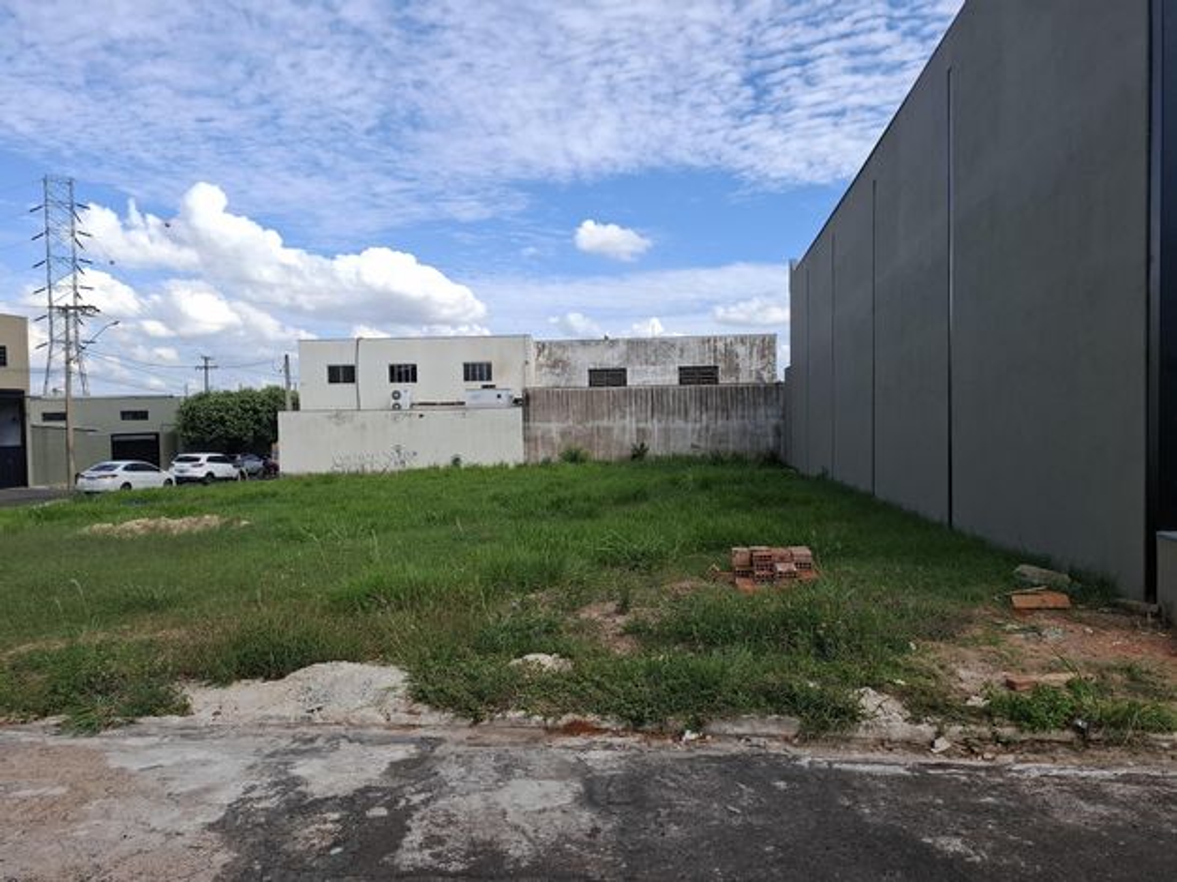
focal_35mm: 23
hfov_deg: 73.9
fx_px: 782
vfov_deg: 58.9
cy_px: 441
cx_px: 588
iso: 50
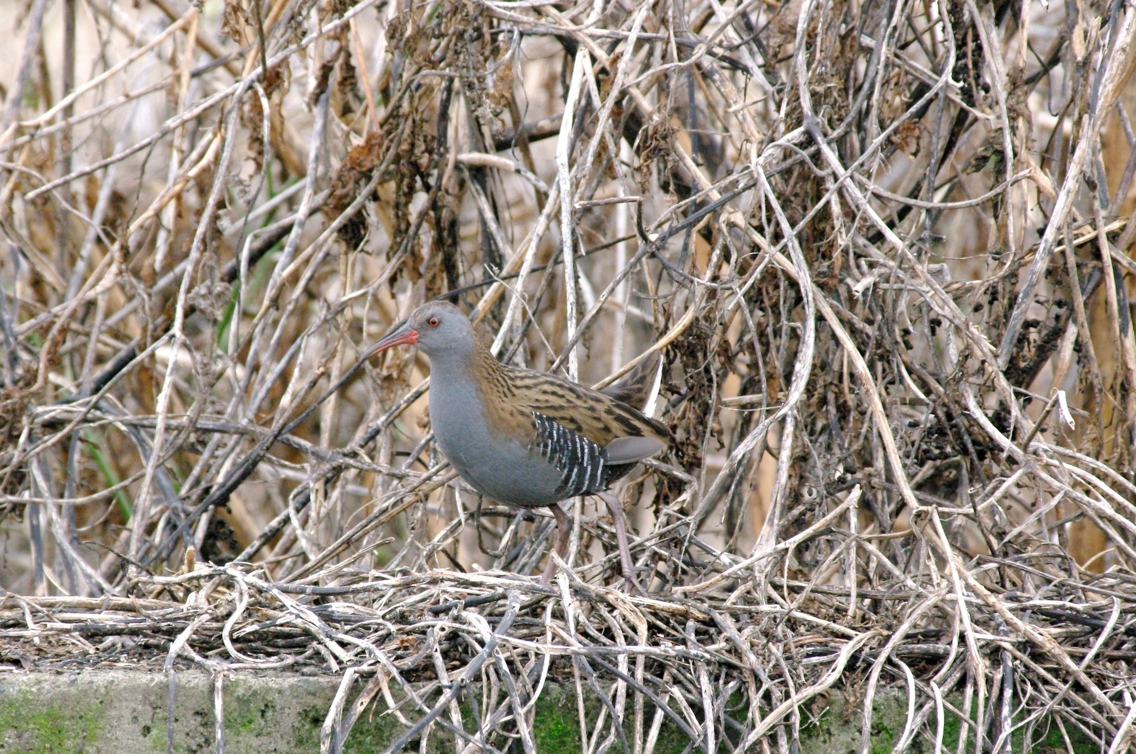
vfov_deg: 3.0
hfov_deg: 4.6
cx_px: 568
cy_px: 377
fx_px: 14183
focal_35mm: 450
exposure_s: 1/250
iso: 3200
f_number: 8
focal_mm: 300
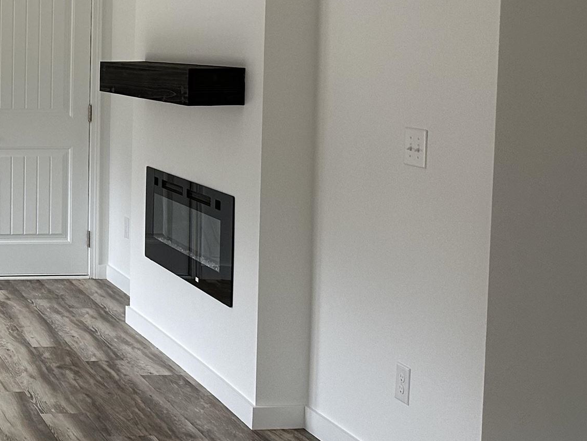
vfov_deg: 22.4
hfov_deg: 26.6
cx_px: -111
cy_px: 106
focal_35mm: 65
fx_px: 1102
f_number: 1.78
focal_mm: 6.86
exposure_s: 1/121
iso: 160
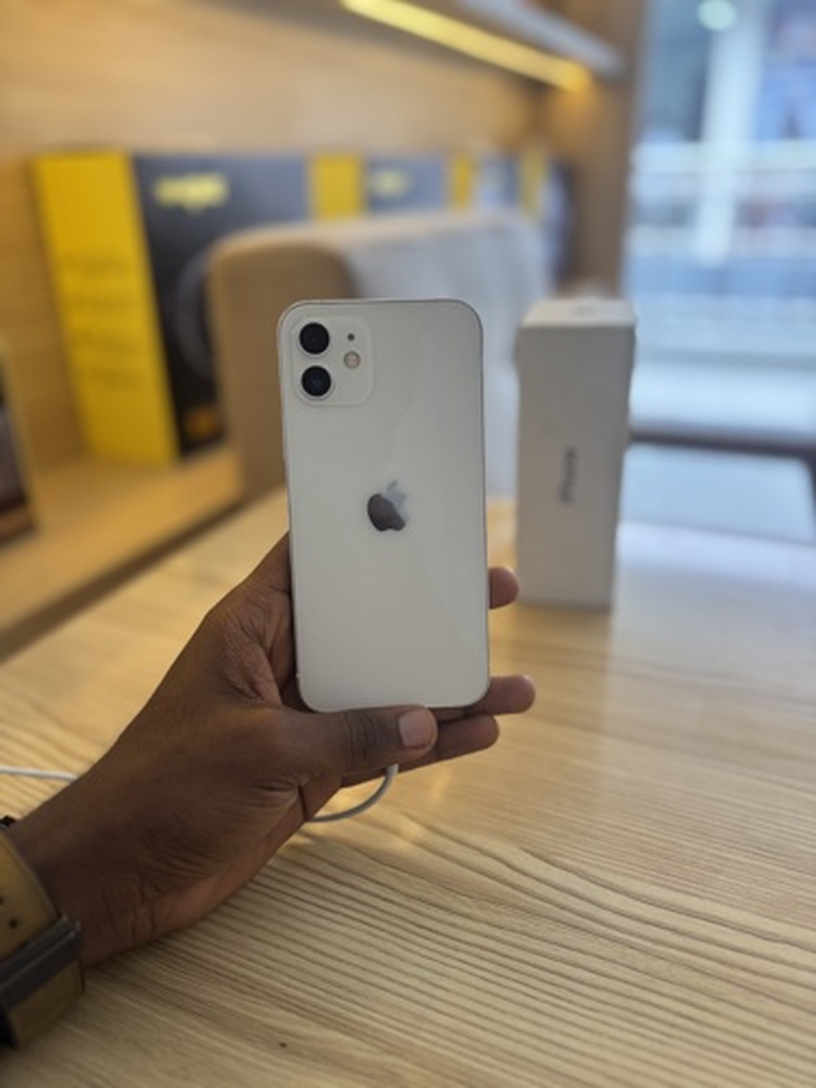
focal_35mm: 24
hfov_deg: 56.8
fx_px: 754
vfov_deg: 71.6
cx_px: 408
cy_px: 544
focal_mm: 6.76
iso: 125
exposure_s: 1/100
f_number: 1.78
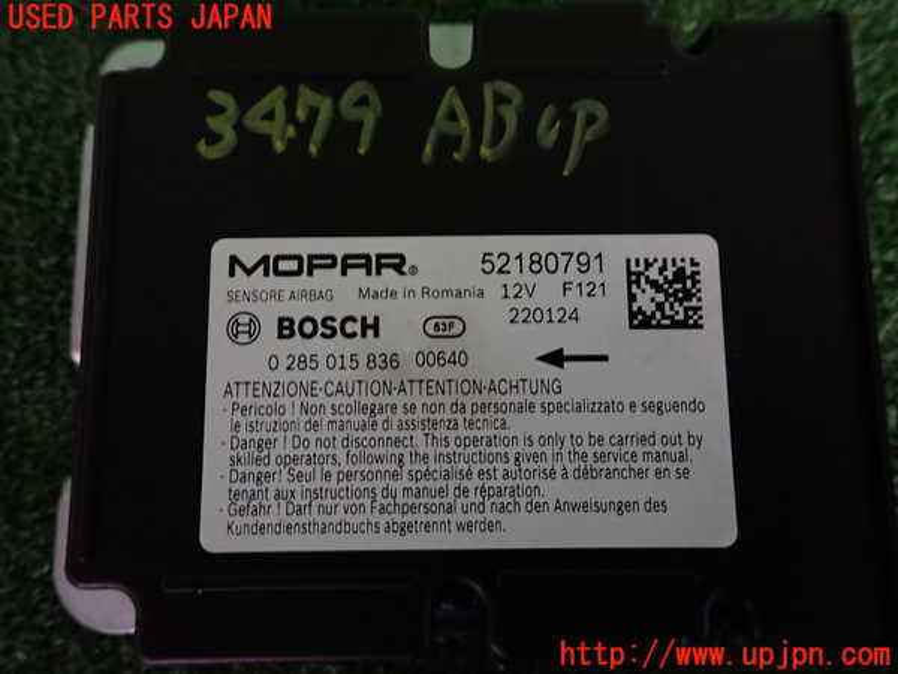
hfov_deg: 69.4
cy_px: 337
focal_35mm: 25
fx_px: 649
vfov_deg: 54.9
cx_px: 449
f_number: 2
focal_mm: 4.5
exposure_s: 1/30
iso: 320
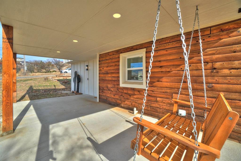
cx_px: 120
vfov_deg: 77.3
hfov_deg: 100.4
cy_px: 80
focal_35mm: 15
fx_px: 100
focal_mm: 10
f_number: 9
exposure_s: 1/500
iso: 200
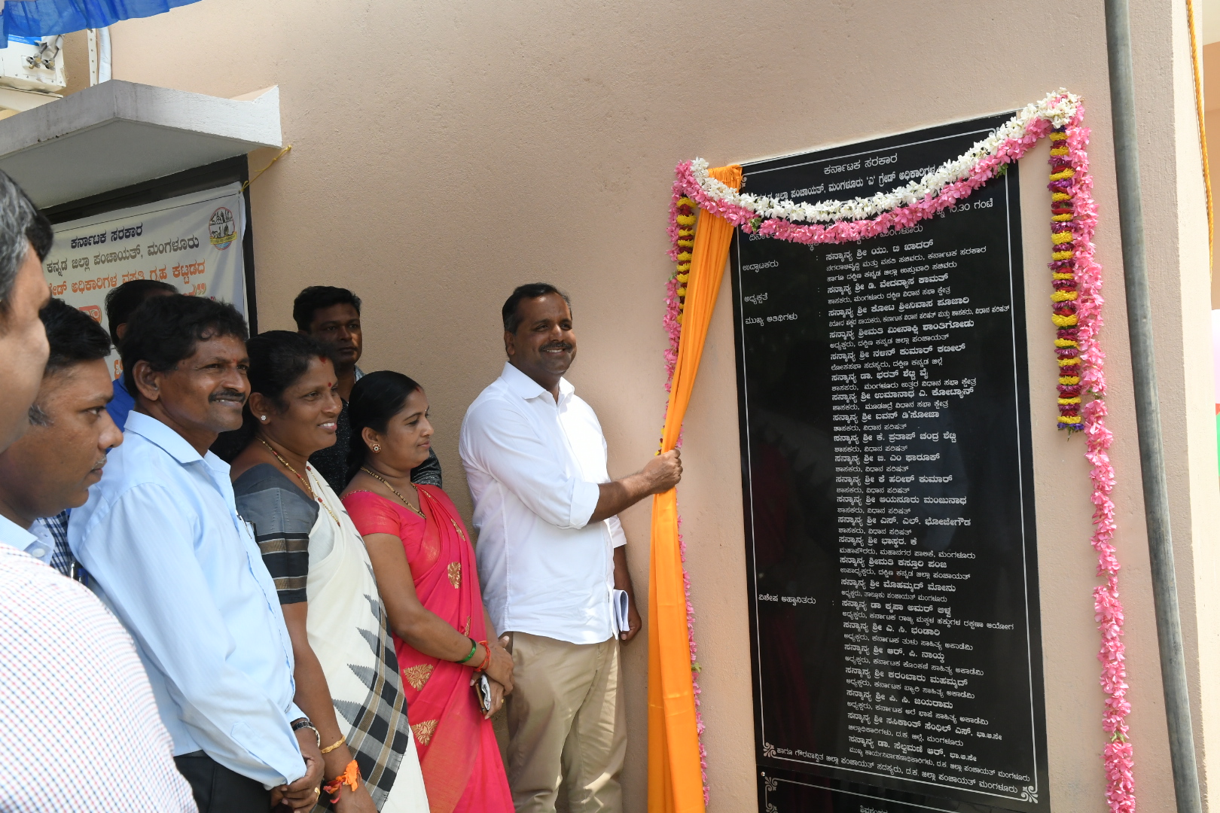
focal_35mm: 33
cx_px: 610
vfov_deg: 40.0
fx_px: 1118
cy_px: 406
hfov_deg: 57.2
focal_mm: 22
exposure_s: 1/400
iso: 1000
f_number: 10
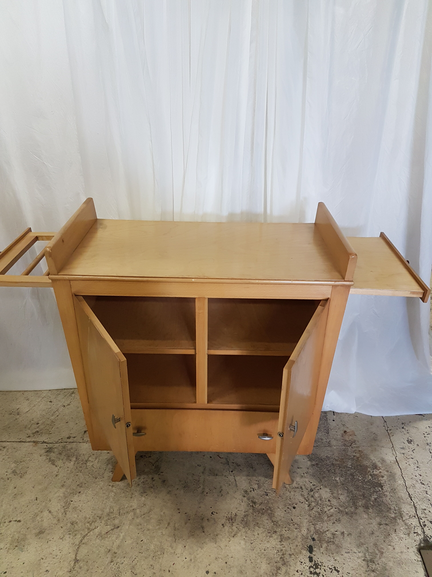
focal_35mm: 26
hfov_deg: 53.1
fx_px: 433
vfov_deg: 67.3
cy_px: 288
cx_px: 216
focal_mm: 4.2
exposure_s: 1/25
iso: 160
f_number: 1.7
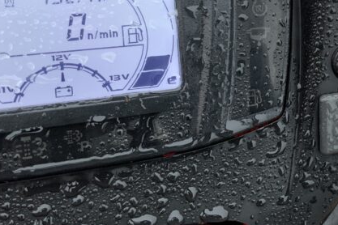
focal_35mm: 74
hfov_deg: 26.1
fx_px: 695
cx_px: 328
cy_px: 25
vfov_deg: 18.1
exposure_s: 1/109
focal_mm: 3
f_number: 1.8
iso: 64
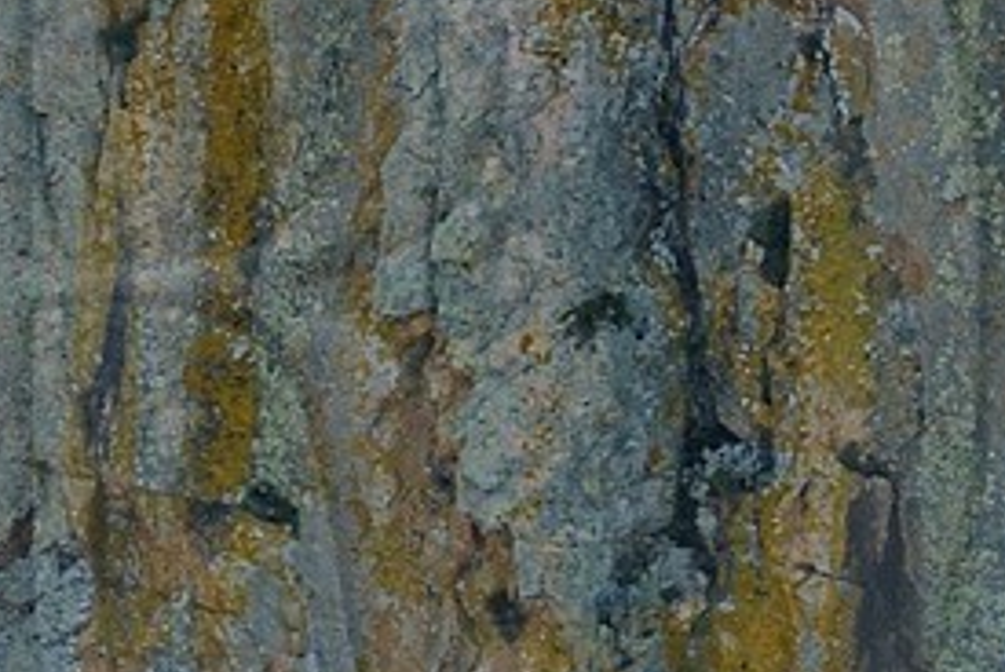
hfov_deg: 1.8
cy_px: 307
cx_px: -150
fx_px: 32473
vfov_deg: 1.2
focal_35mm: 1162
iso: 400
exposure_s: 1/1000
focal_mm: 200
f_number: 6.3
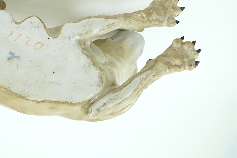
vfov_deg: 16.6
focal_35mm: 82
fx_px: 540
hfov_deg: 24.3
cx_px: 37
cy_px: 45
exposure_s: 1/50
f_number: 9
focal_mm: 30
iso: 400
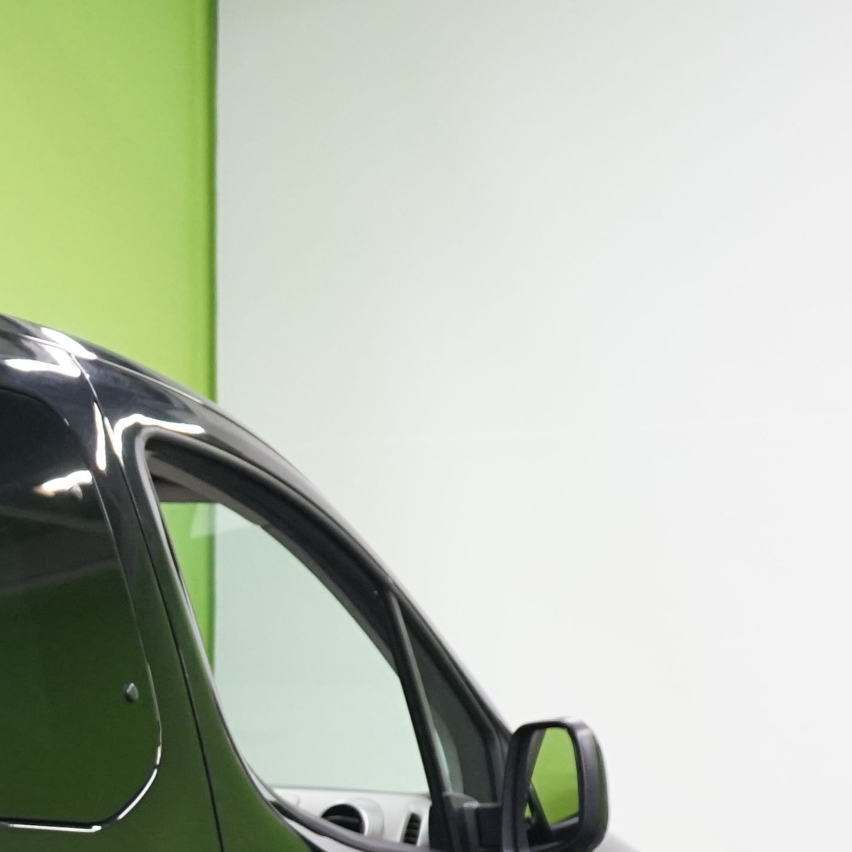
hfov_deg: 9.8
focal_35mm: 171
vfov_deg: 10.0
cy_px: 1060
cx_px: -623
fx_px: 4762
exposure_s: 1/60
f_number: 5.6
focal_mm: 48
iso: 2000
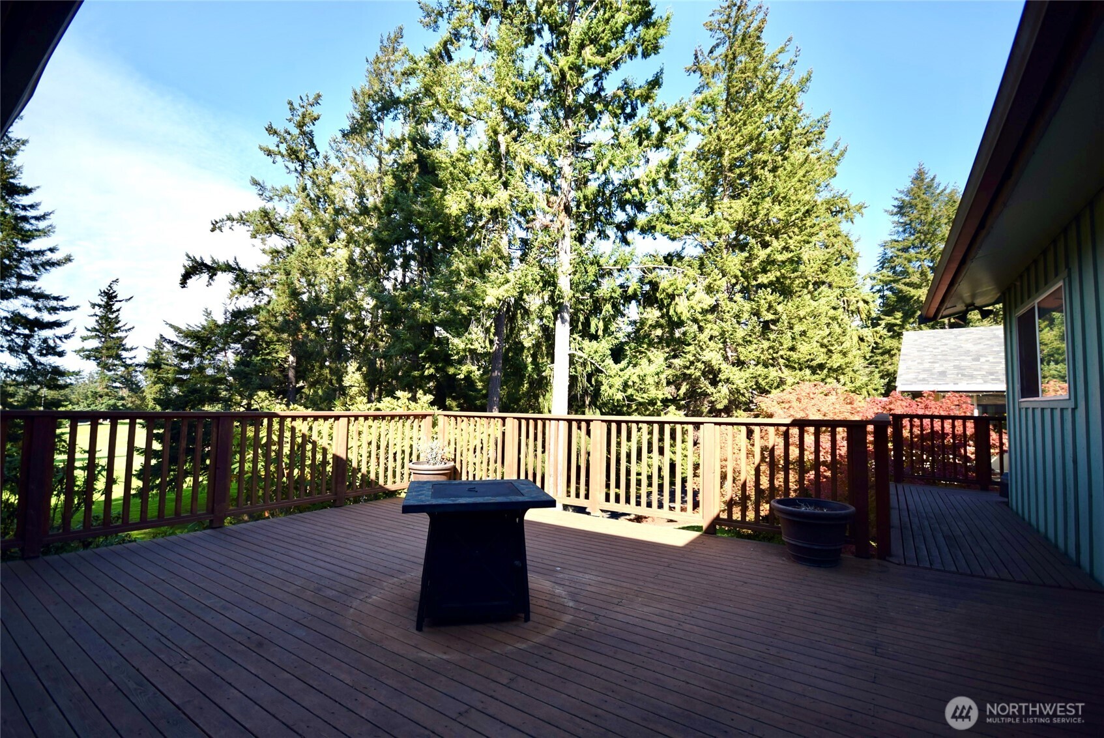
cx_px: 552
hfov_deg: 100.4
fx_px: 460
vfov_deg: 77.4
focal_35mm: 15
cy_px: 369
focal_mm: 10
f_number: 4
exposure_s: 1/400
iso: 100
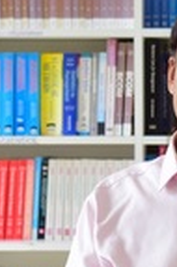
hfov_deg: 6.2
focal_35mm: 218
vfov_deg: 9.4
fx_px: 1612
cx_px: 212
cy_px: 156
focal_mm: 52
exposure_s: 1/80
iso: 1000
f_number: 5.6
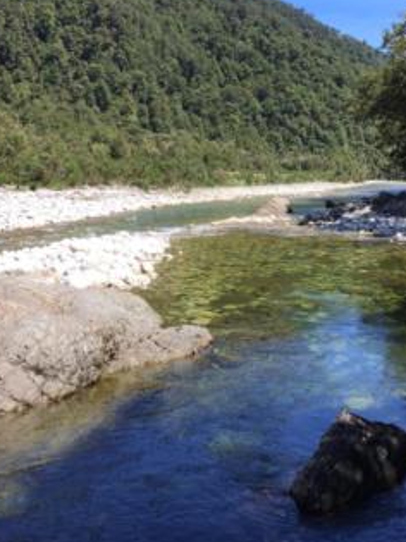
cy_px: 158
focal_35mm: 46
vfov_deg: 40.5
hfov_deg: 31.0
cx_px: 300
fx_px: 720
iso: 25
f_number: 2.2
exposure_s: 1/884
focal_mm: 4.15
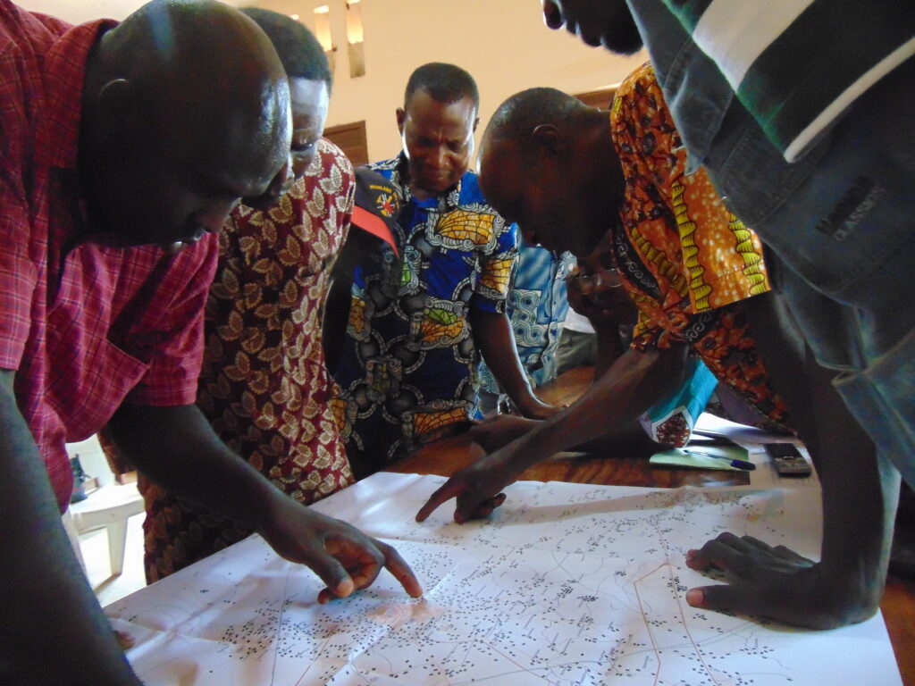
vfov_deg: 54.9
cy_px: 343
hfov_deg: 69.4
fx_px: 661
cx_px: 458
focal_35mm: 25
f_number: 3
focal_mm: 4.5
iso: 800
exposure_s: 1/25
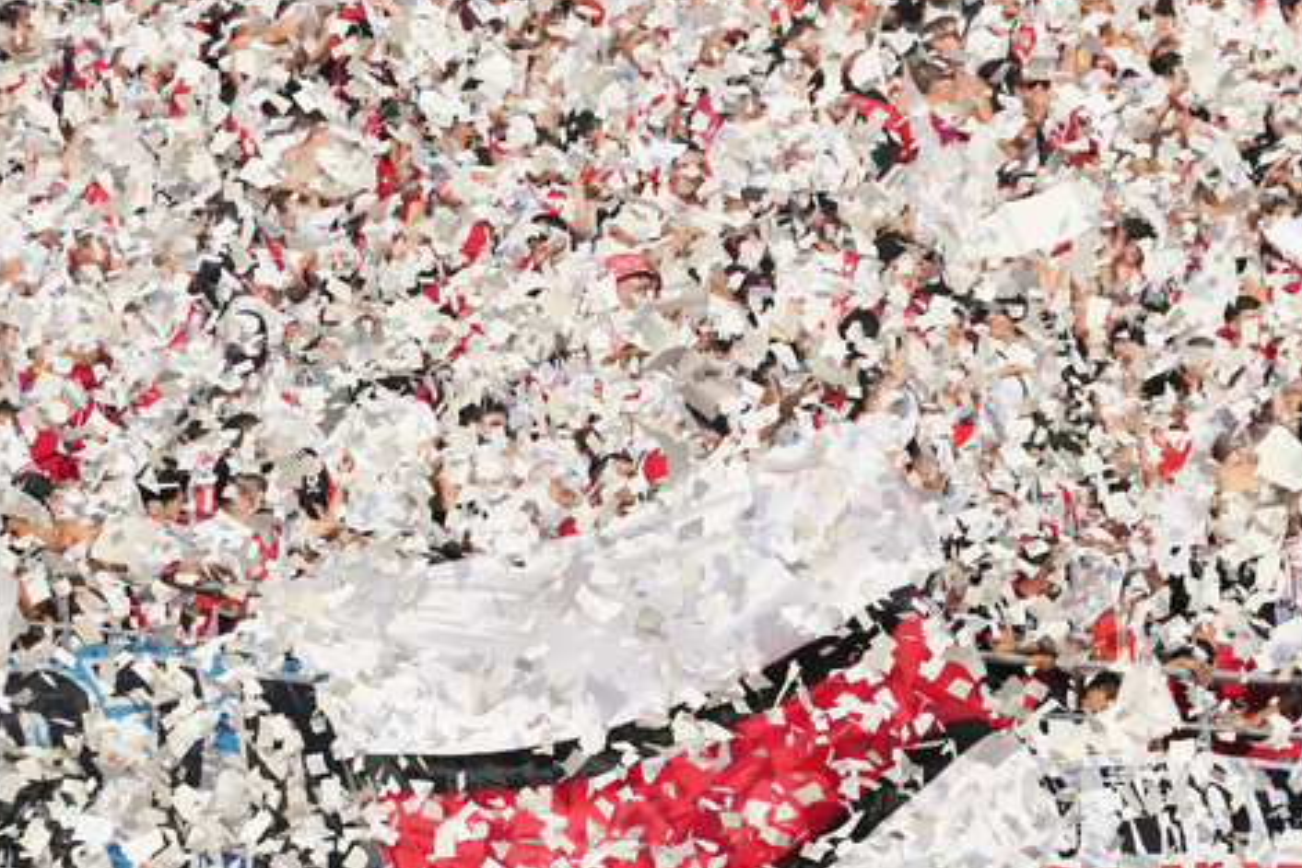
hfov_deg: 4.7
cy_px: 373
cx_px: 683
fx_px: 15731
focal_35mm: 435
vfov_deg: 3.2
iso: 320
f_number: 4.5
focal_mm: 200
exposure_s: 1/5000
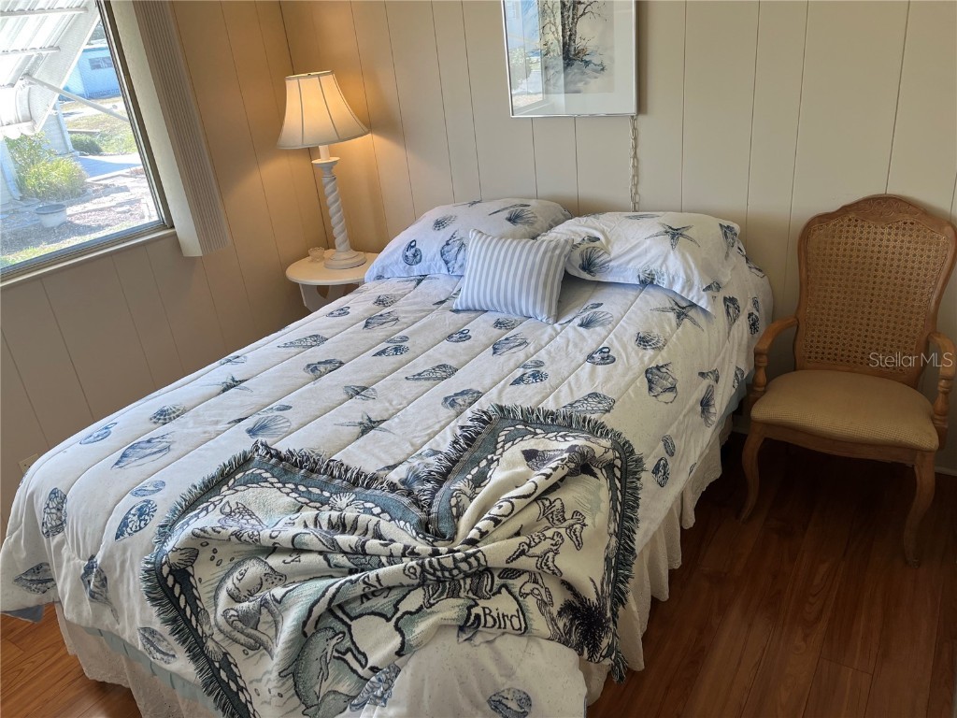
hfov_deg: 67.3
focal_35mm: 26
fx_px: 719
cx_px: 478
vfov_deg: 53.1
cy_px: 359
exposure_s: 1/120
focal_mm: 5.1
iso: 50
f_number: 1.6
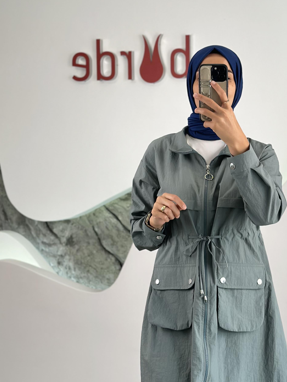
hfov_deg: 19.0
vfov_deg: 25.3
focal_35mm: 77
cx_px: 210
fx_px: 851
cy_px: 163
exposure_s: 1/236
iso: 80
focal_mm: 6.86
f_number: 1.78
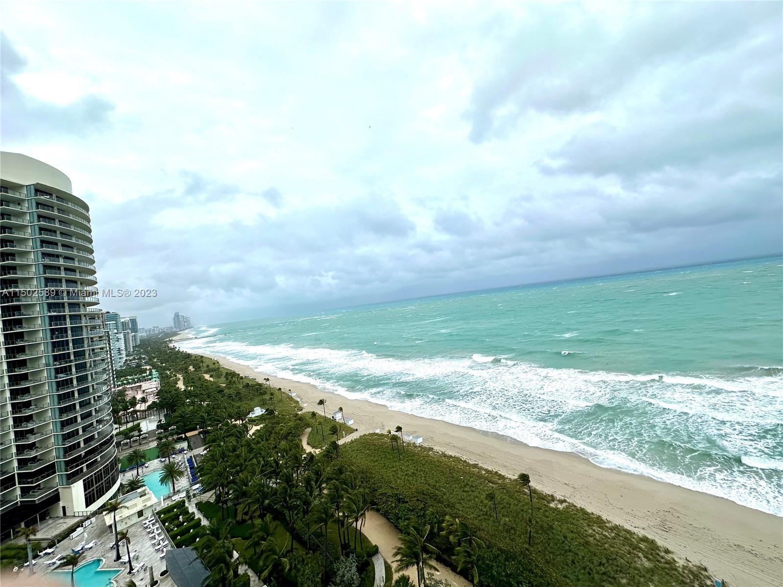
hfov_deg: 102.1
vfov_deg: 85.7
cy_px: 294
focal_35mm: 14
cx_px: 392
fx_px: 317
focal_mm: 2.22
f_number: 2.2
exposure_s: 1/807
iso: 40
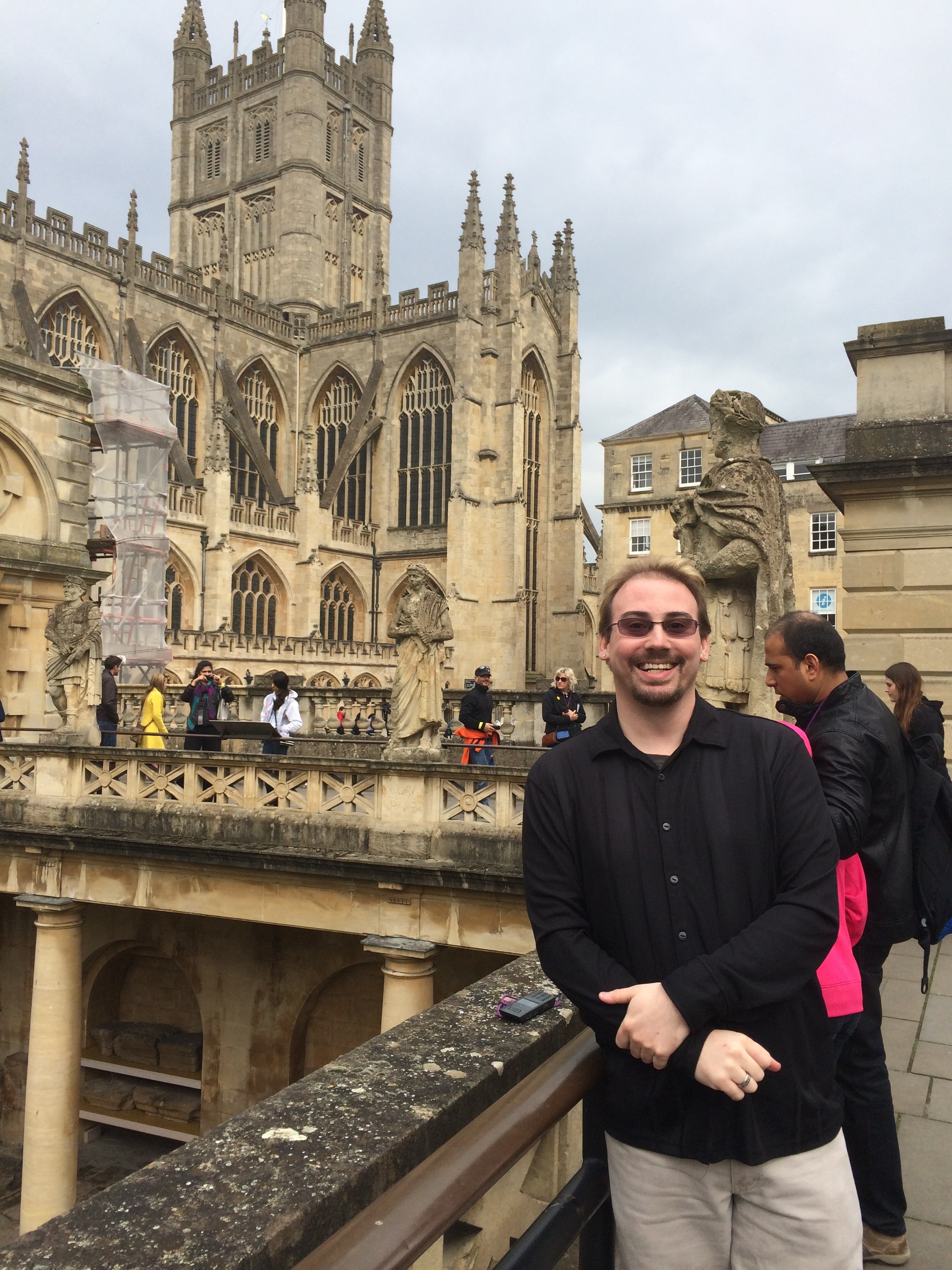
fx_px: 1100
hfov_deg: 46.8
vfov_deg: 60.0
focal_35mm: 30
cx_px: 476
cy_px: 635
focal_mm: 4.12
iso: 32
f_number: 2.2
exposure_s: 1/1208
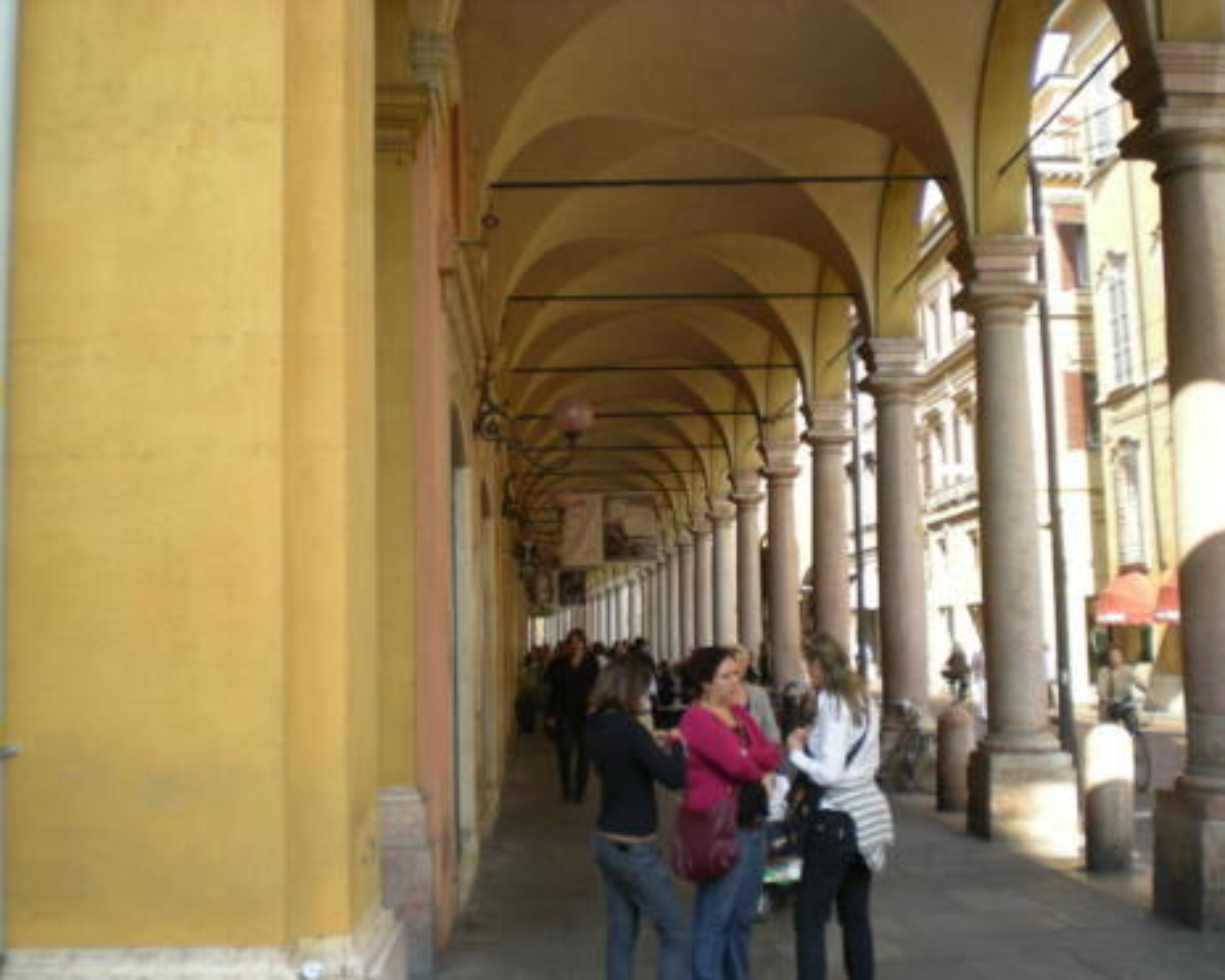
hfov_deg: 45.8
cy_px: 493
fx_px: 1450
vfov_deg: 37.3
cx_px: 570
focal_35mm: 40
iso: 50
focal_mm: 6.3
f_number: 3.1
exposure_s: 1/120
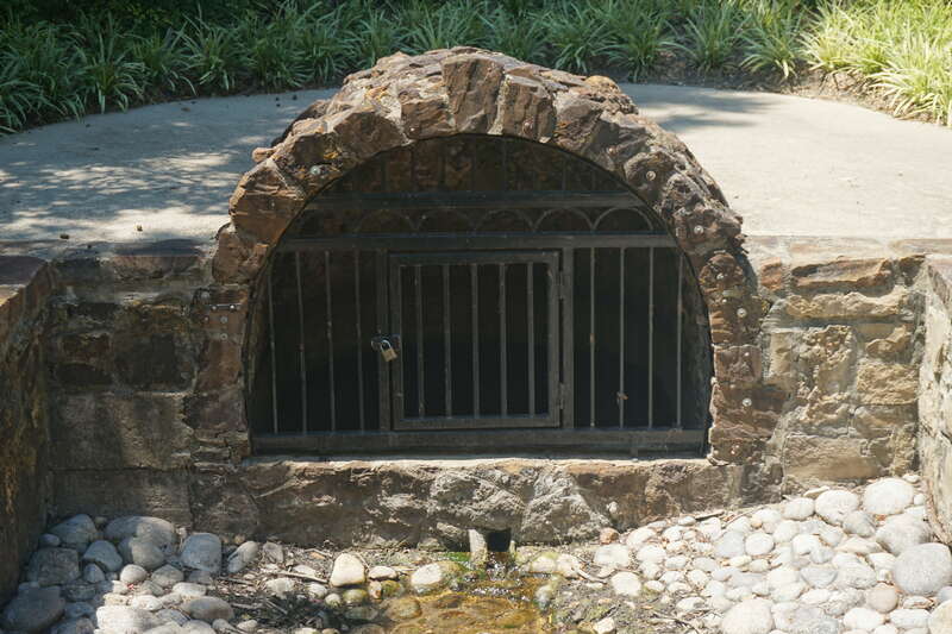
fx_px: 1745
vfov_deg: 20.6
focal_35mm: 66
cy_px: 317
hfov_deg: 30.5
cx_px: 476
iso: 100
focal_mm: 44
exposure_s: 1/100
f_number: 6.3
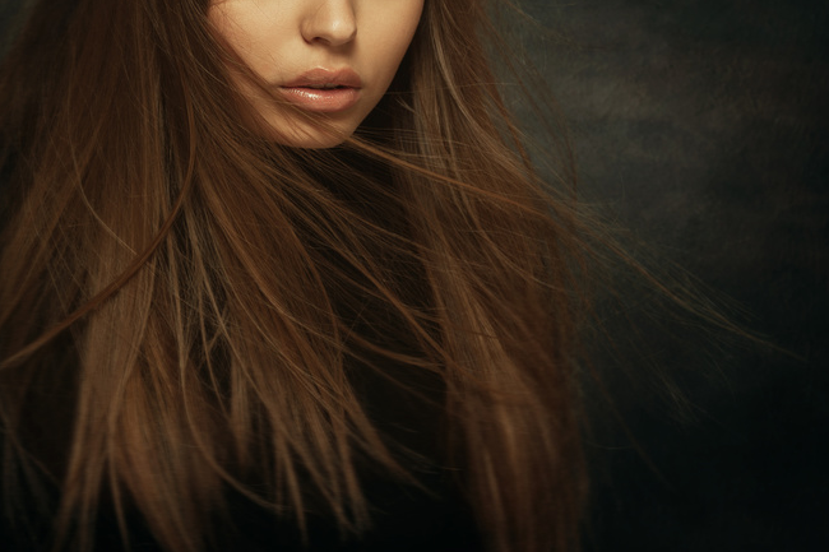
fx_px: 1842
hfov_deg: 25.2
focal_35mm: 80
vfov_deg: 17.0
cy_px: 133
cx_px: 277
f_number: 6.3
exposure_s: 1/100
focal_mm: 52
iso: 200
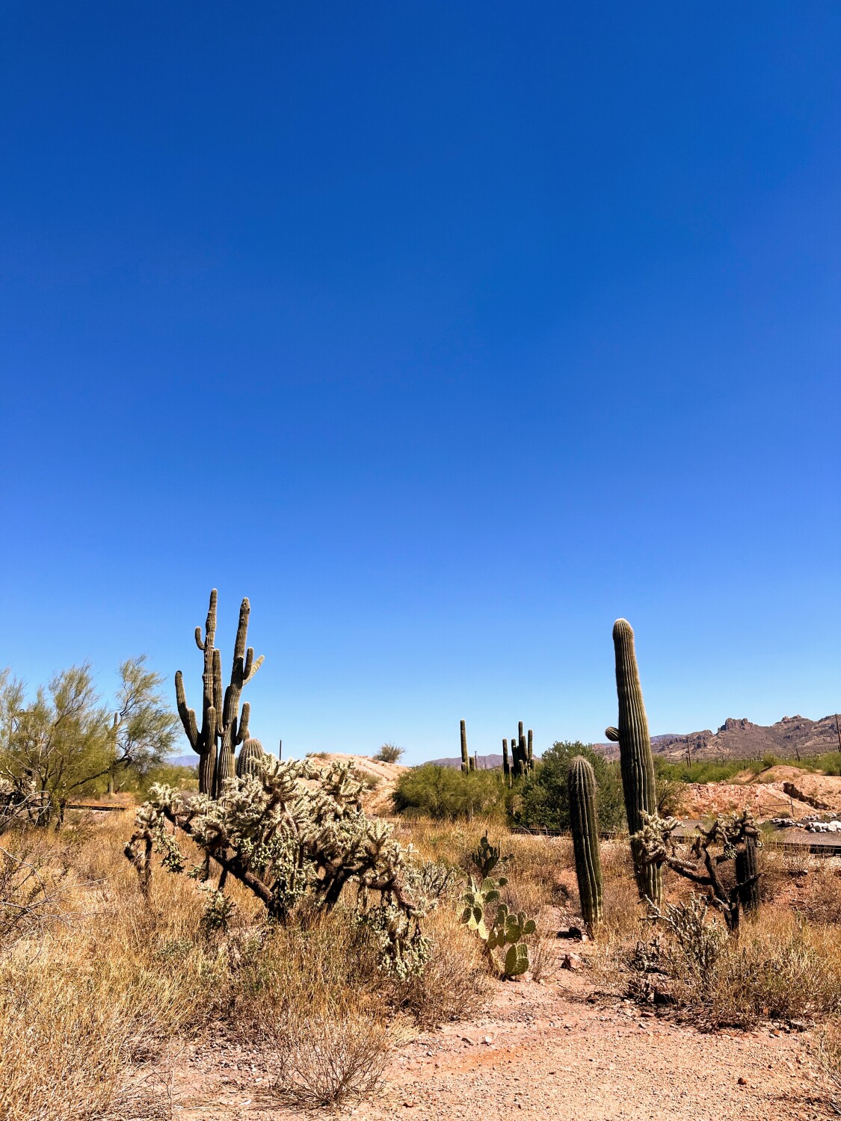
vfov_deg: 67.3
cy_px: 560
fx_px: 842
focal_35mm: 26
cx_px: 420
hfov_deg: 53.1
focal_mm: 5.1
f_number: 1.6
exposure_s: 1/3876
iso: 50
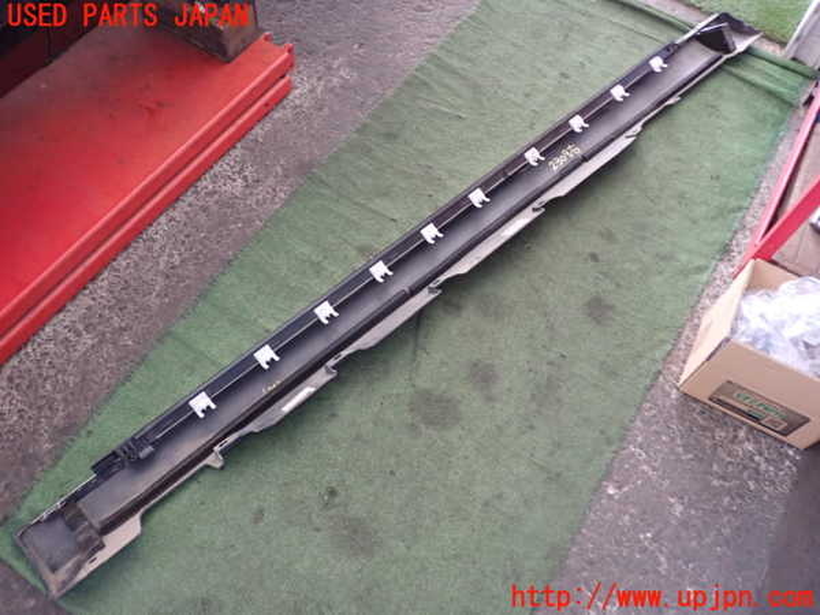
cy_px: 308
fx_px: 711
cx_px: 410
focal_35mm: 30
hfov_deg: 60.0
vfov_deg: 46.8
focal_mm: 5.4
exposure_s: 1/30
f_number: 2.3
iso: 250
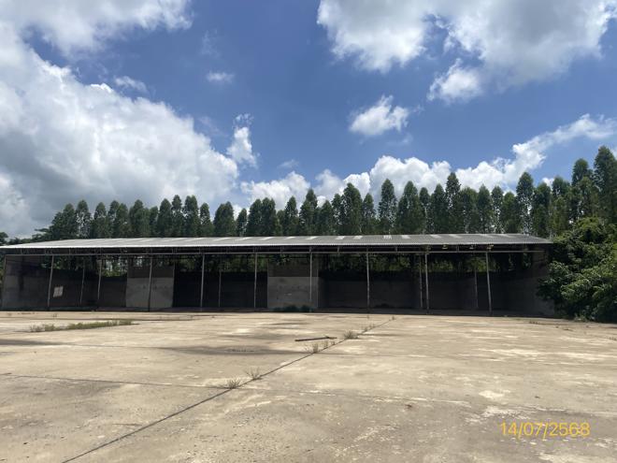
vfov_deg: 53.1
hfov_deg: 67.3
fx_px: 463
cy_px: 232
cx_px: 308
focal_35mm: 26
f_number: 1.6
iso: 32
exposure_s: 1/7813
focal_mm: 4.2
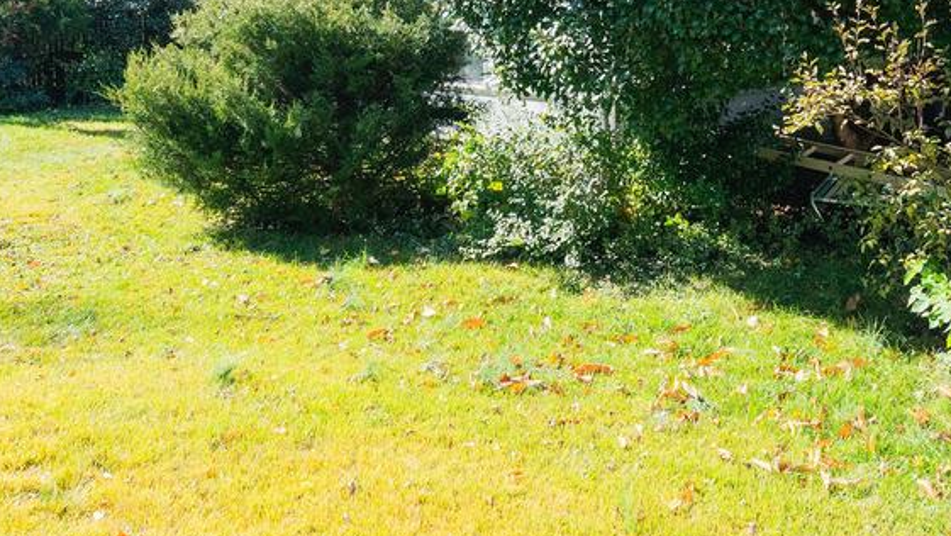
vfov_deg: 26.5
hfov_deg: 45.2
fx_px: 1085
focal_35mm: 43
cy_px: 17
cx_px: 746
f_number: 8
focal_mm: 16
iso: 1250
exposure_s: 1/800
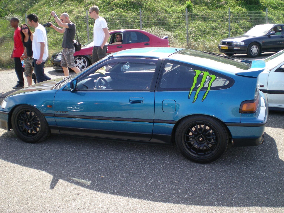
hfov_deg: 49.0
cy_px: 106
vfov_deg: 37.7
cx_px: 142
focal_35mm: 38
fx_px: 312
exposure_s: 1/190
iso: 50
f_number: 3.1
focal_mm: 6.3
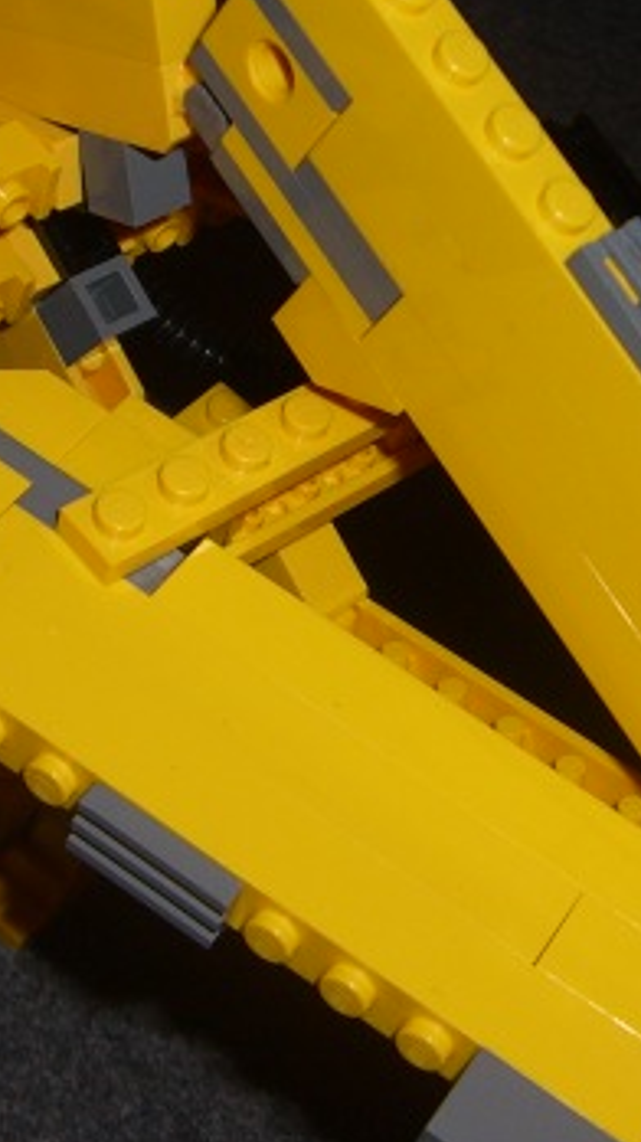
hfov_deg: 15.9
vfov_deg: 27.7
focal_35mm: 76
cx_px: 275
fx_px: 2299
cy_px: 373
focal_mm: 6.2
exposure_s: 1/60
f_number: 2.7
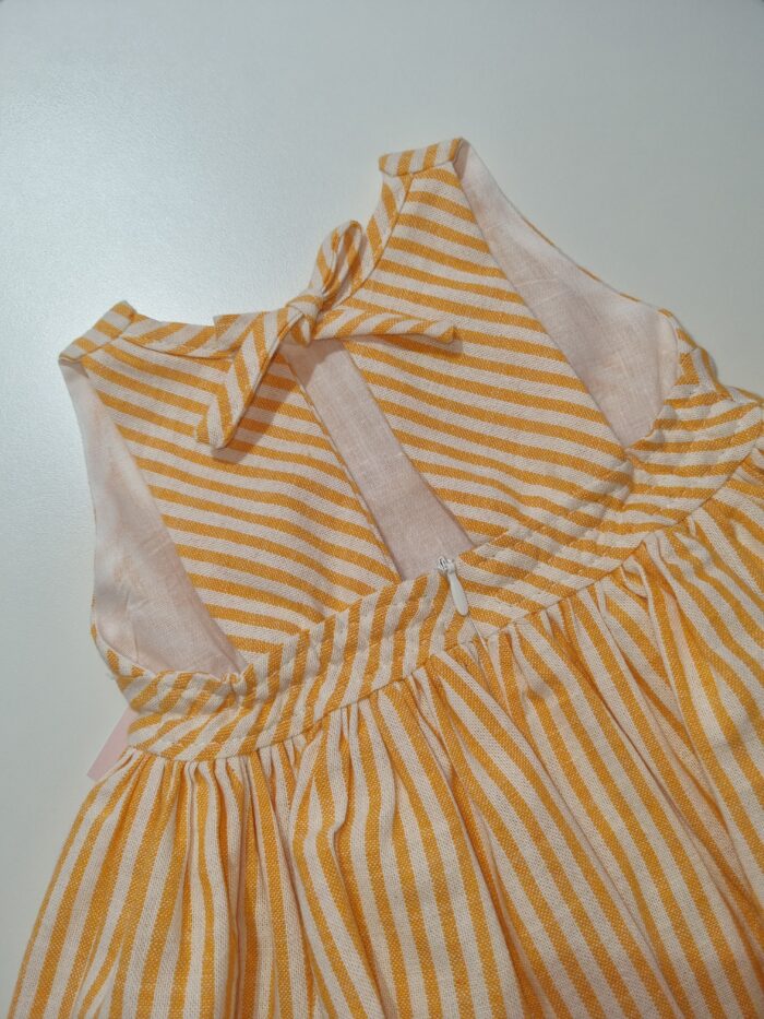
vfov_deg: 67.3
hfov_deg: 53.1
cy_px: 510
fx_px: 765
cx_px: 382
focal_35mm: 26
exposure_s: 1/677
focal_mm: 5.4
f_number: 1.8
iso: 50
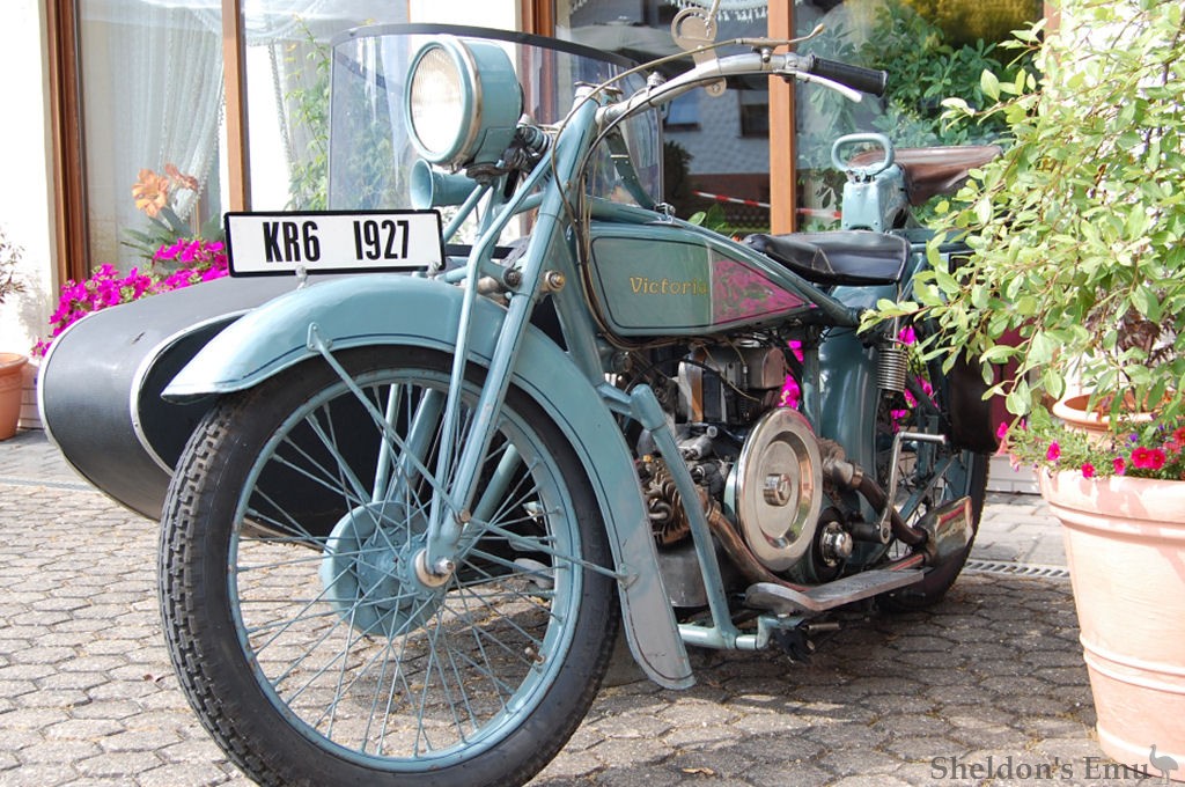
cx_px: 592
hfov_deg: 46.5
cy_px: 394
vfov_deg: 31.8
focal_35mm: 42
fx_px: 1381
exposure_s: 1/125
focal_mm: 28
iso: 200
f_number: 5.6
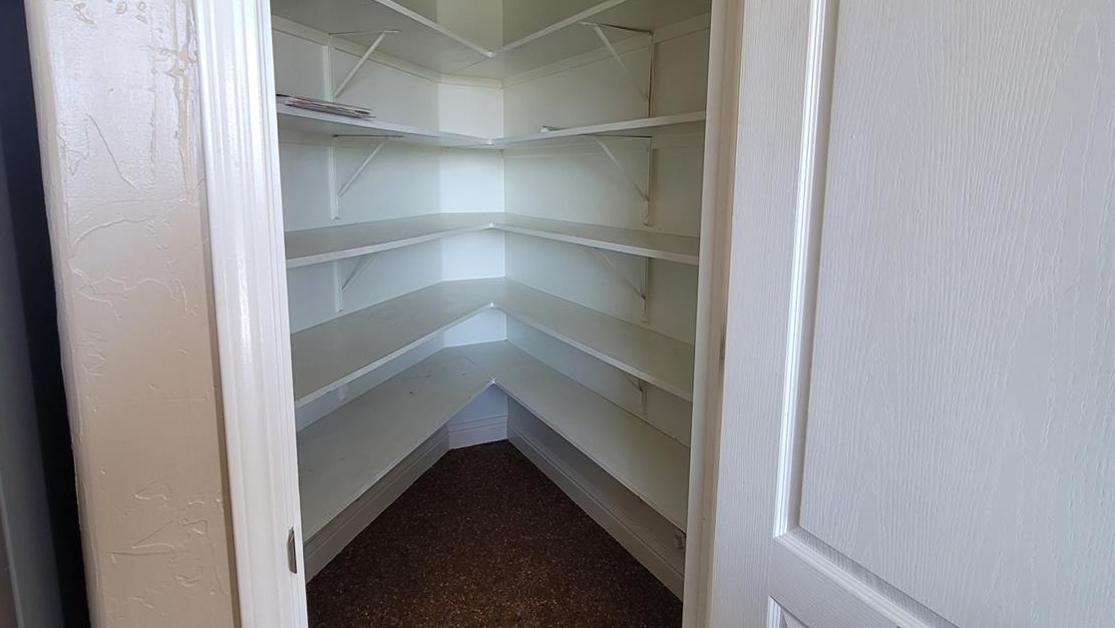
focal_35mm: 19
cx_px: 556
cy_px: 267
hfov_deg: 89.6
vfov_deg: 58.1
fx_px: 562
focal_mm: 2.2
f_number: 2.2
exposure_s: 1/60
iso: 125
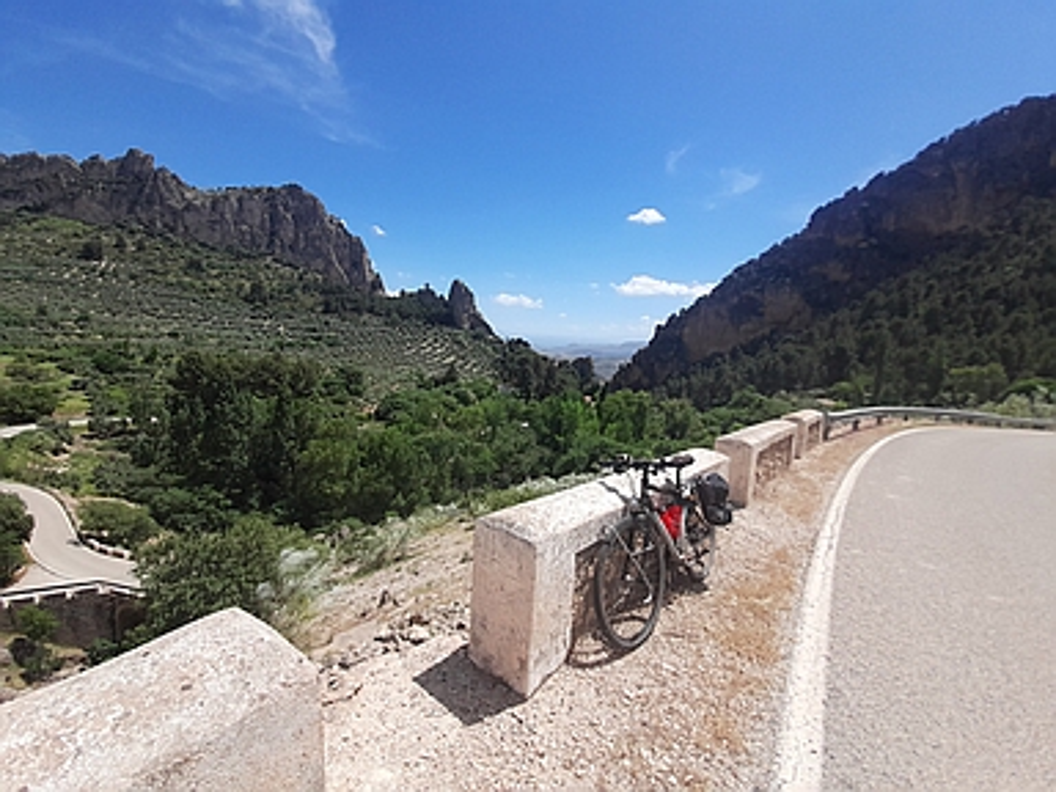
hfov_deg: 106.2
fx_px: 397
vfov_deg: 89.9
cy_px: 396
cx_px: 528
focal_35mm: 13
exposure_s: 1/1229
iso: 40
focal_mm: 1.42
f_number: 2.2
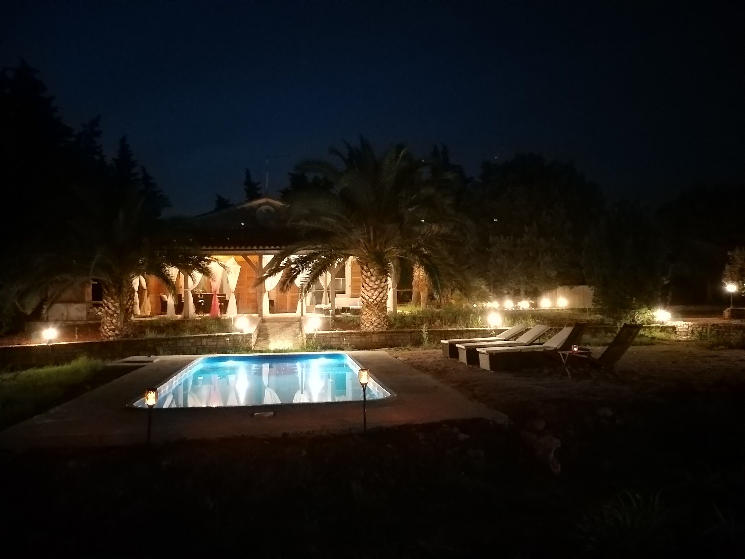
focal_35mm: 27
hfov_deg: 65.3
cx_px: 372
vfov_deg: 51.4
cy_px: 280
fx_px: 581
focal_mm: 3.93
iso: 2000
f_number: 1.7
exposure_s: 1/10
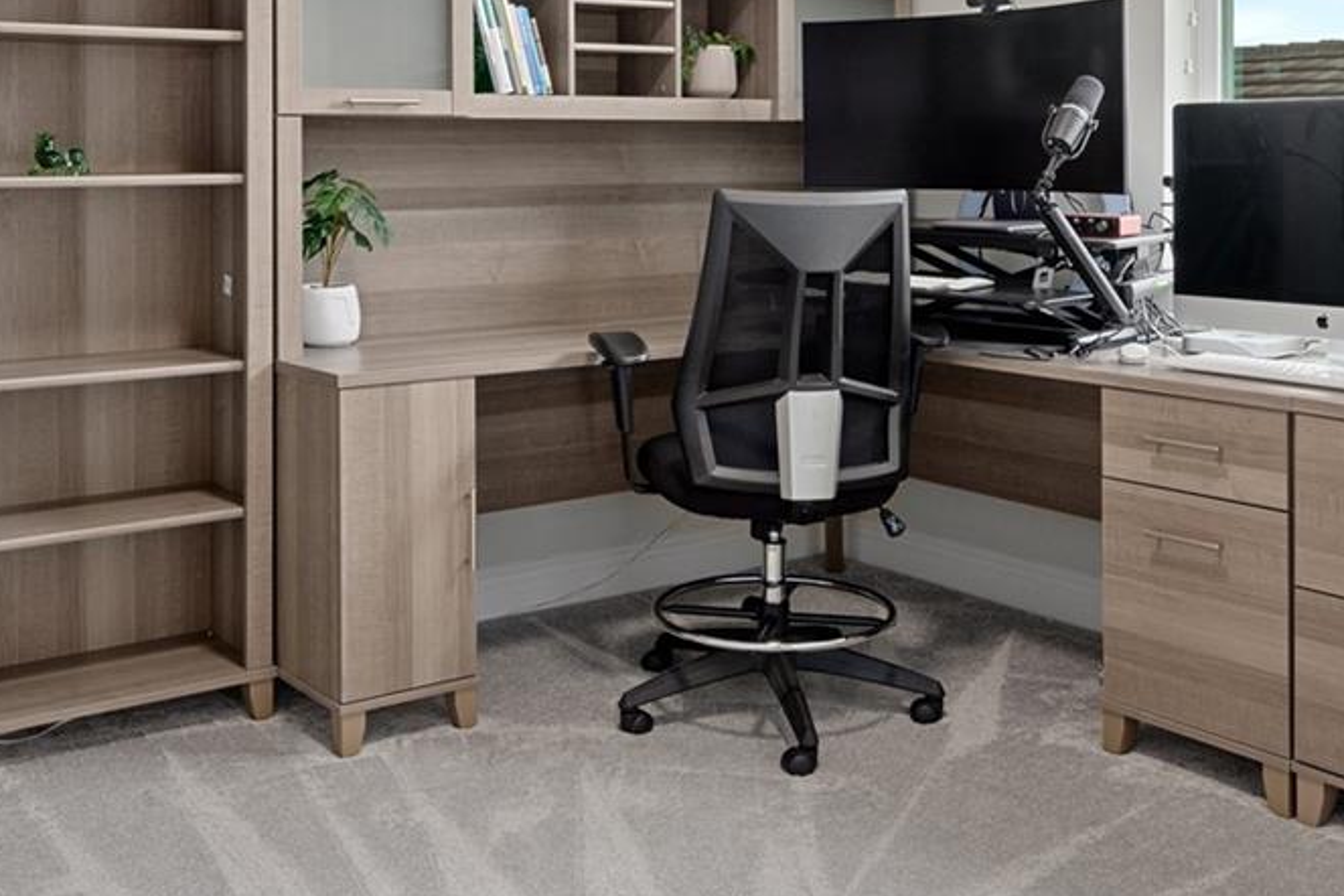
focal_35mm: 41
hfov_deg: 47.4
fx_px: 1531
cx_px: 667
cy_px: 215
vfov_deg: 32.0
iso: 320
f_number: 9
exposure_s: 1/5
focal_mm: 17
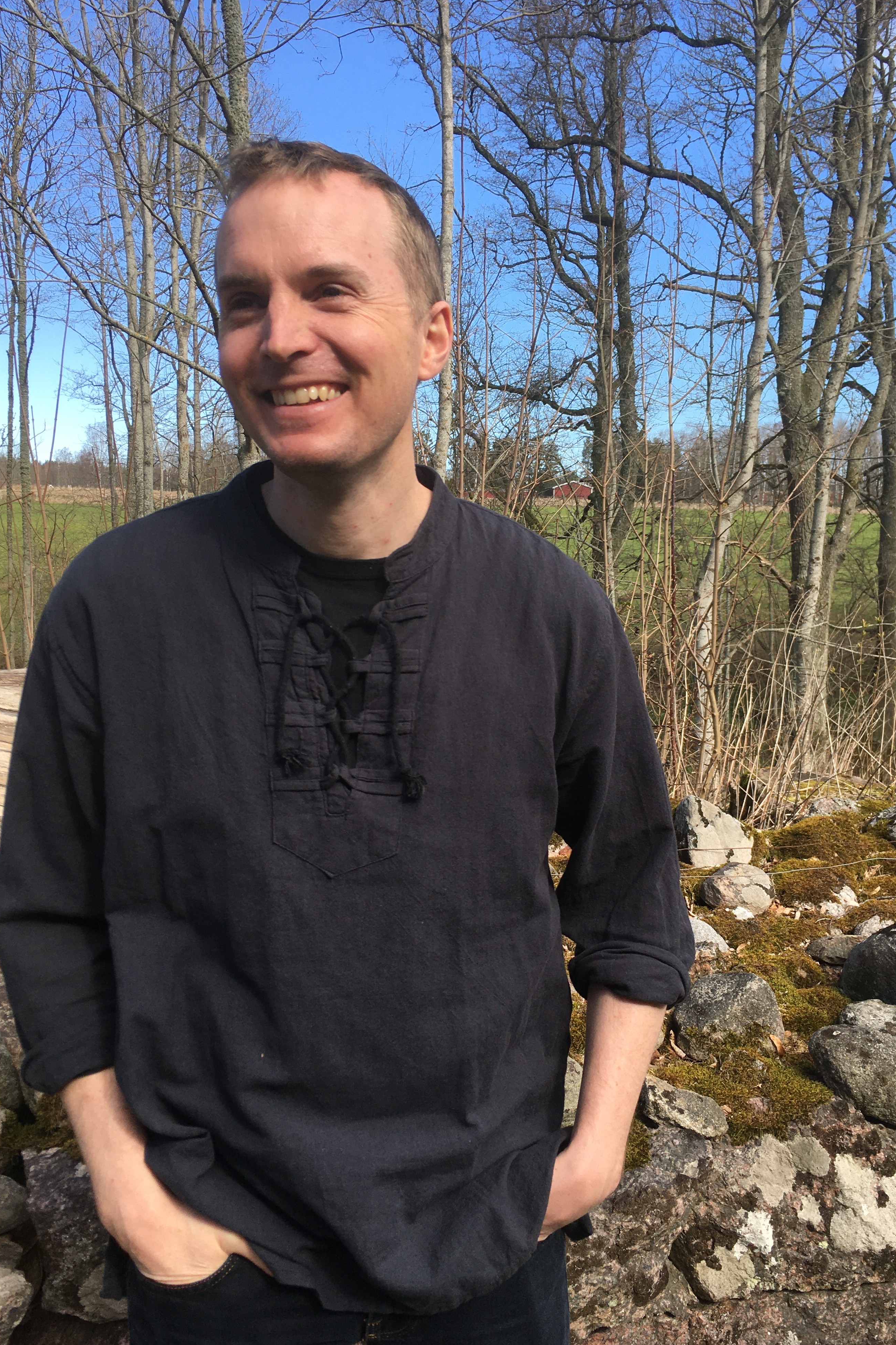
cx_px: 487
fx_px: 1157
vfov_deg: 60.3
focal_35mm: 31
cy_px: 670
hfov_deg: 42.3
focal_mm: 4.15
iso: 25
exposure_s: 1/668
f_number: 2.2
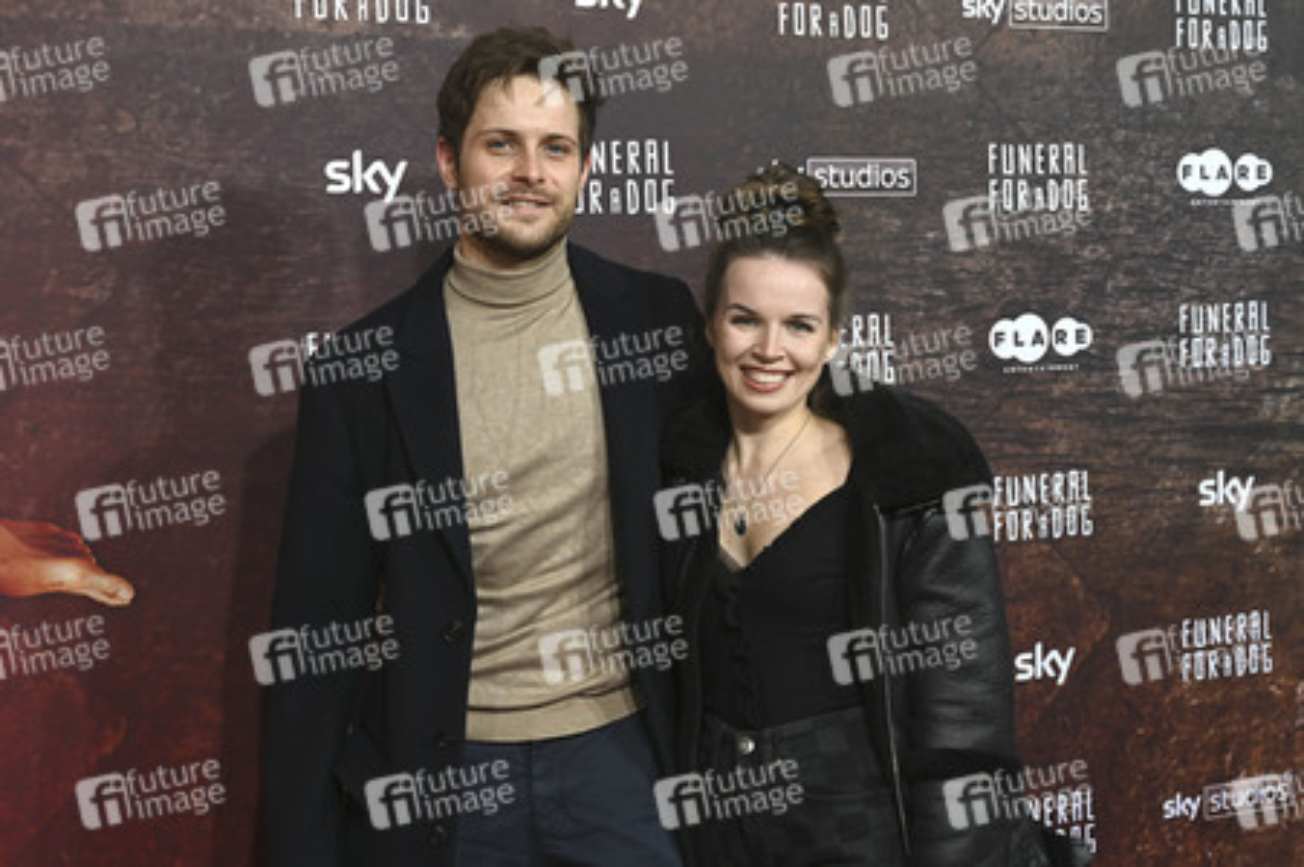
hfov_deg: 38.2
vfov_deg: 26.0
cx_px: 652
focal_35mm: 52
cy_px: 434
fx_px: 1882
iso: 400
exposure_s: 1/200
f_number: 6.3
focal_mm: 52
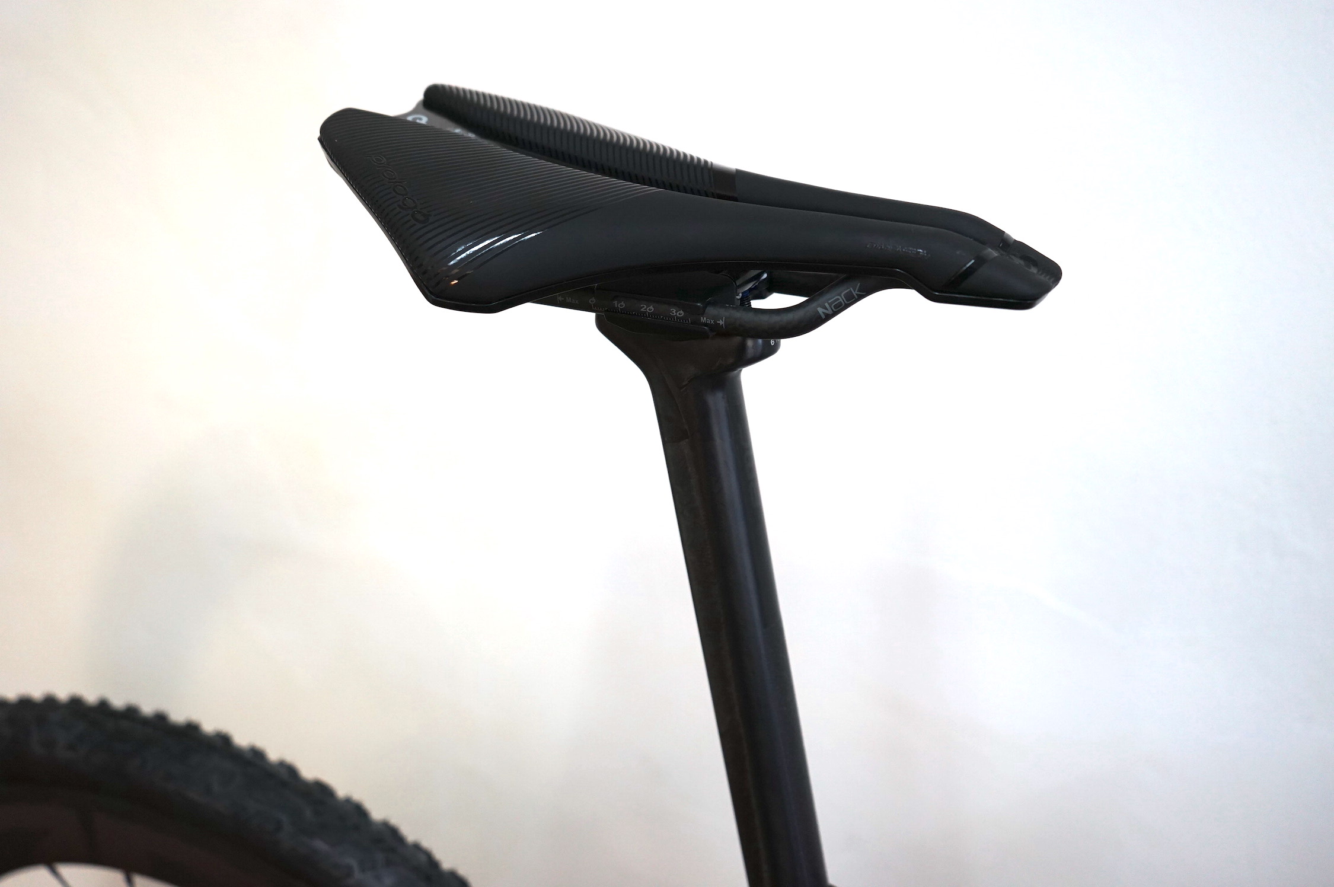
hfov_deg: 49.6
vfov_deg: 34.1
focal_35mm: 39
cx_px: 667
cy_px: 444
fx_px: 1444
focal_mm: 39
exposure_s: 1/160
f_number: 4
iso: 800
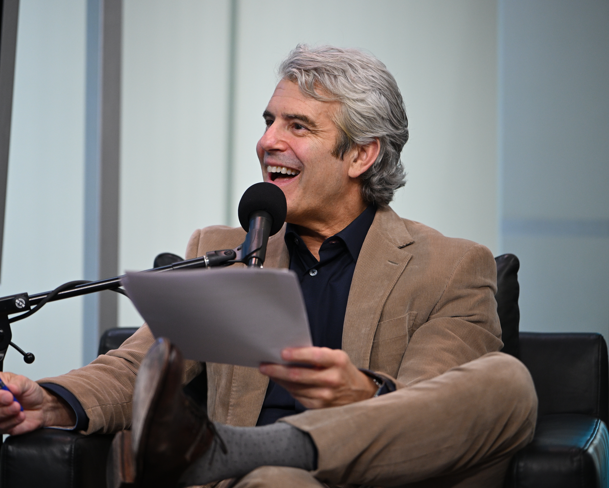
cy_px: 243
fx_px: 3064
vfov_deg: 9.1
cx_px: 278
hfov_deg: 11.3
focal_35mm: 170
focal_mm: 150
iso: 1250
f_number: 2.8
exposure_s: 1/250
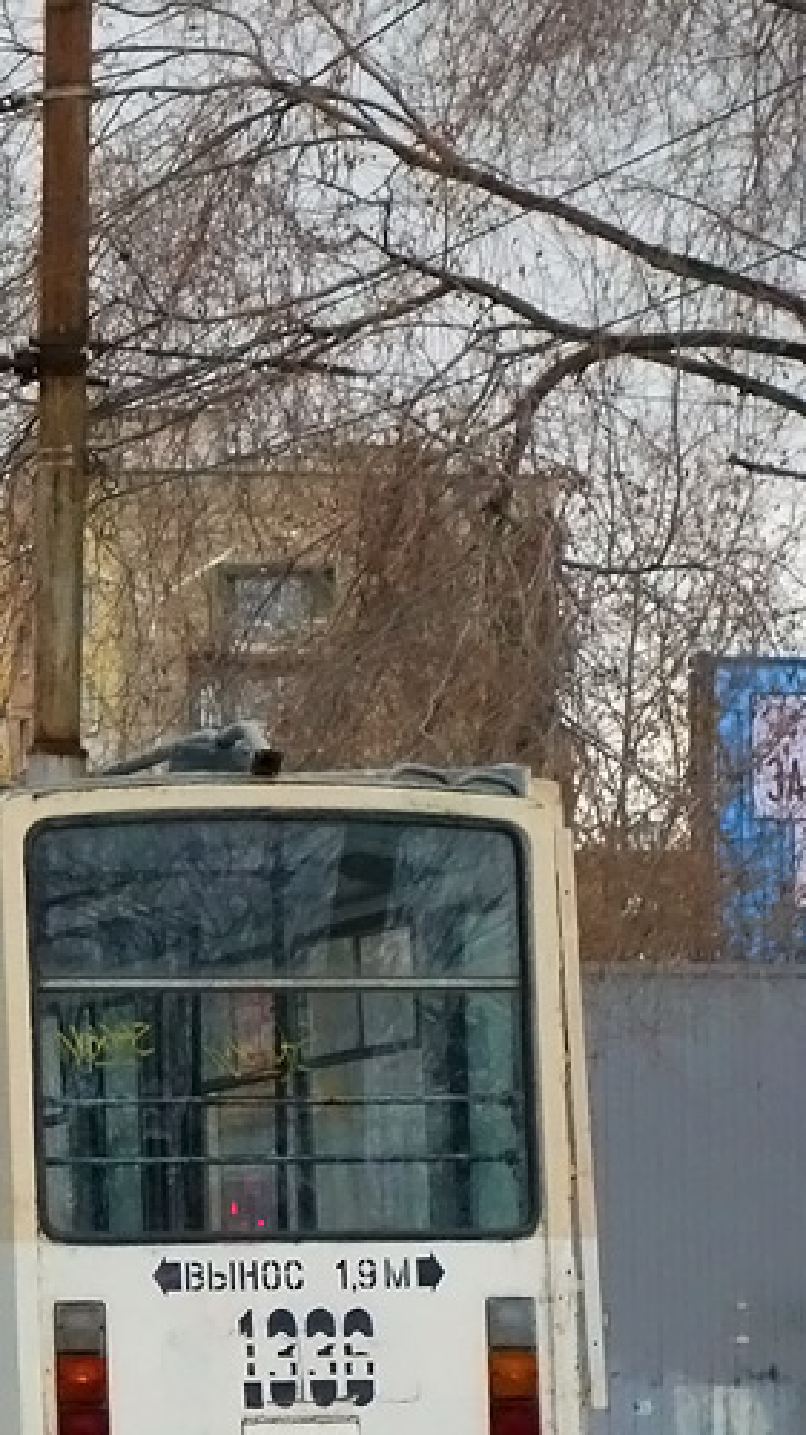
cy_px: 1002
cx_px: -275
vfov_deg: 11.0
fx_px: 7452
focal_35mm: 196
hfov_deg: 6.1
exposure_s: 1/500
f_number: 4.5
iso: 1250
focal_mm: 28.84
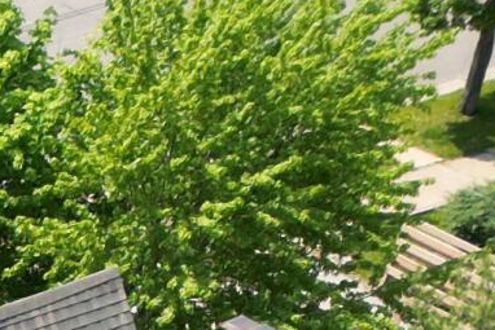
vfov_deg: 5.8
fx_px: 2696
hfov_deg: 8.4
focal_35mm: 196
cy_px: 1411
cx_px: -1090
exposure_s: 1/1600
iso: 130
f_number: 1.7
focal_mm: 6.72
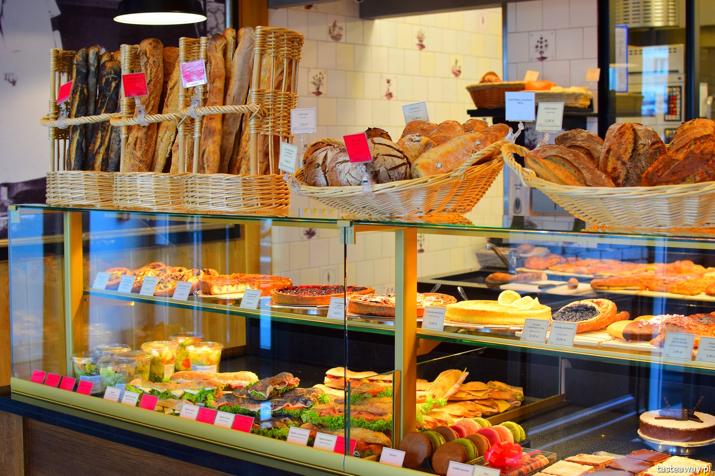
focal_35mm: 52
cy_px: 238
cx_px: 358
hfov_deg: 37.9
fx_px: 1043
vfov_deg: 25.8
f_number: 4.5
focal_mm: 35
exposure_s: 1/100
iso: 640
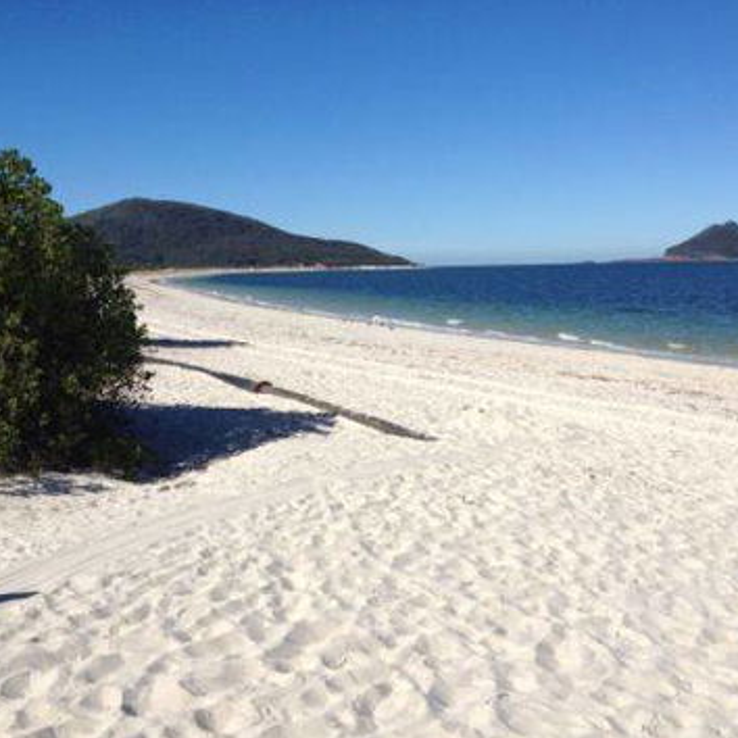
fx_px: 1013
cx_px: 359
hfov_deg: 40.0
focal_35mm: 42
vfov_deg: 40.0
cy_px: 369
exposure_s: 1/3067
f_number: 2.4
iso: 64
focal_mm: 4.28
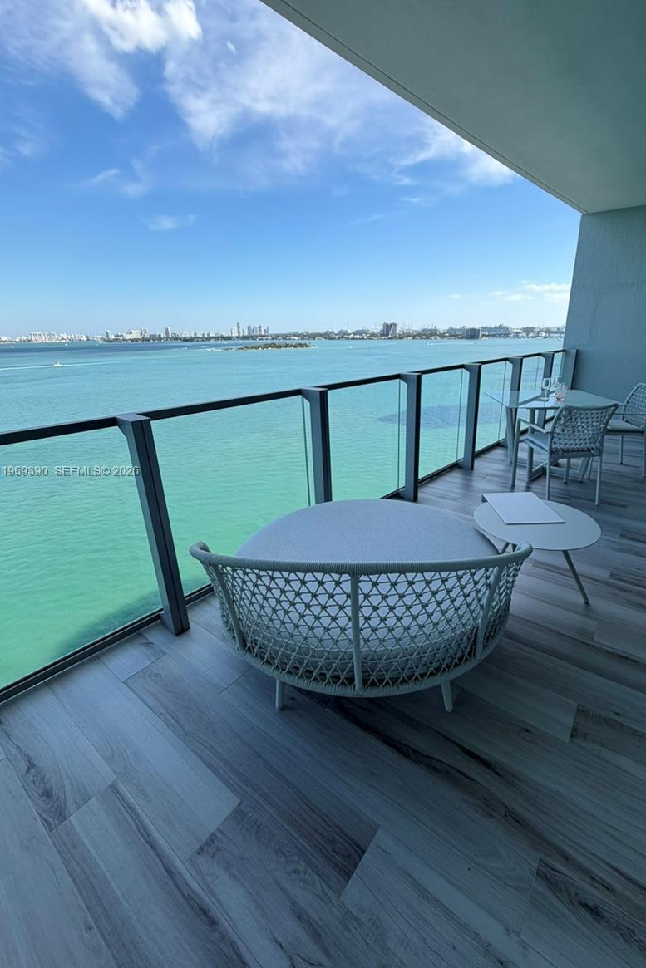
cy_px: 472
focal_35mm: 15
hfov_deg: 77.1
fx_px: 404
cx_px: 359
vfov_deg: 100.4
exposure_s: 1/230
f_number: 2.2
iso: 64
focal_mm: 2.22
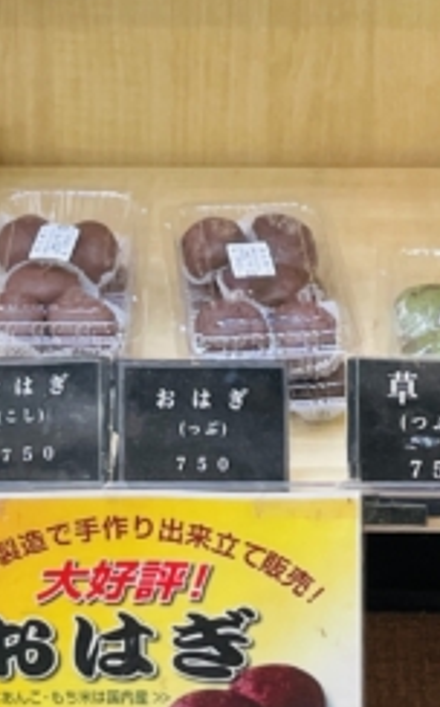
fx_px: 2096
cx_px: 187
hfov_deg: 12.0
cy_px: -411
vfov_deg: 17.0
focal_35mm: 109
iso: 80
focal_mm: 4.2
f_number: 1.6
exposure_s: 1/100
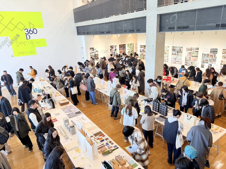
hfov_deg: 71.6
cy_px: 84
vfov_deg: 56.8
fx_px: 157
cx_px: 113
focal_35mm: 24
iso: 80
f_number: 1.78
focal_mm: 6.76
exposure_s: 1/100
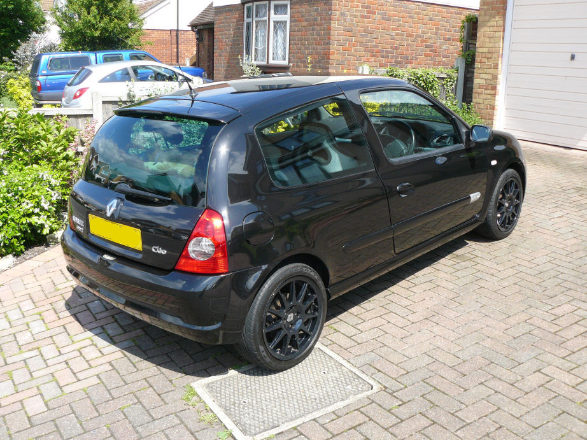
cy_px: 220
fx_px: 610
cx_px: 294
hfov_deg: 51.4
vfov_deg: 39.6
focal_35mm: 36
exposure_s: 1/250
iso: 100
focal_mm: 6
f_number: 4.5
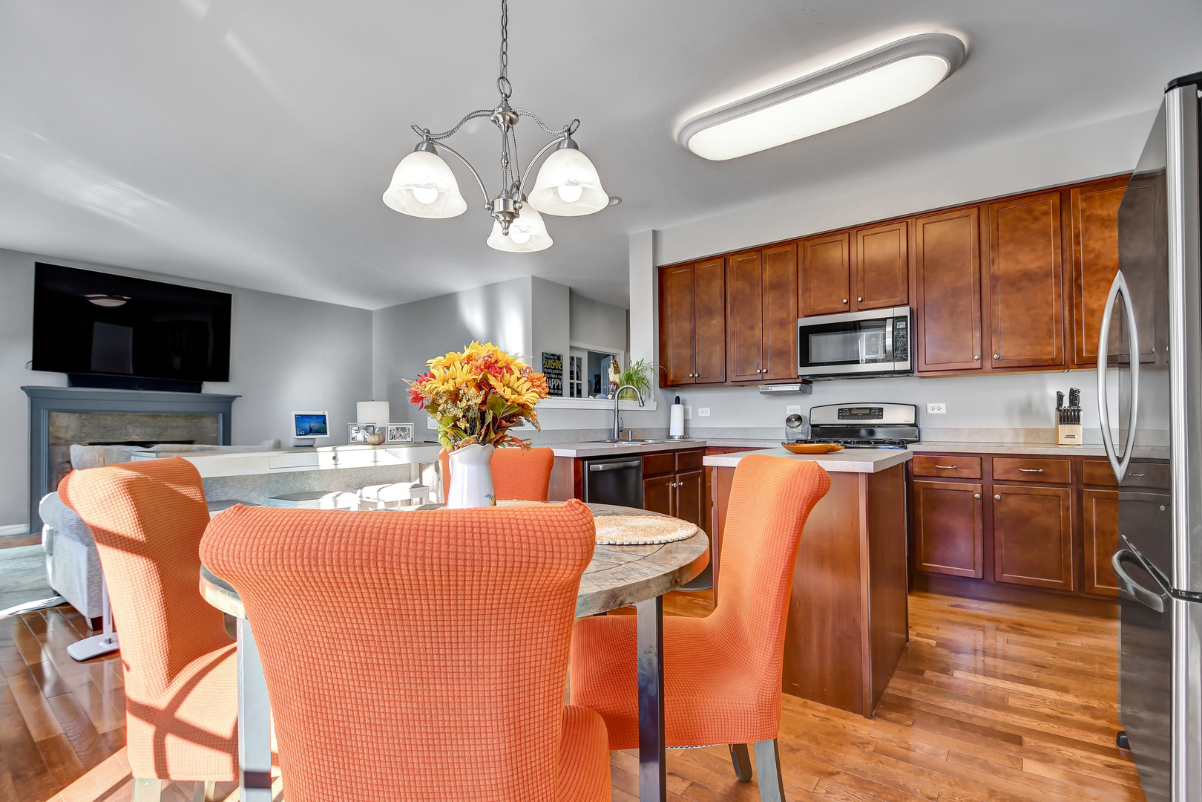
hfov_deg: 100.4
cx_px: 601
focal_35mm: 15
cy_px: 401
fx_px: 501
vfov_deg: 77.3
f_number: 3.5
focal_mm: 10
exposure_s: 1/125
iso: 200
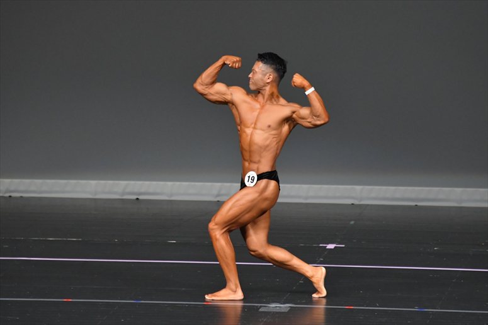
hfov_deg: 6.0
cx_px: 244
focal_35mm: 345
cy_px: 162
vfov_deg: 4.0
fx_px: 4674
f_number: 5.6
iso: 4000
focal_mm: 230
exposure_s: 1/400
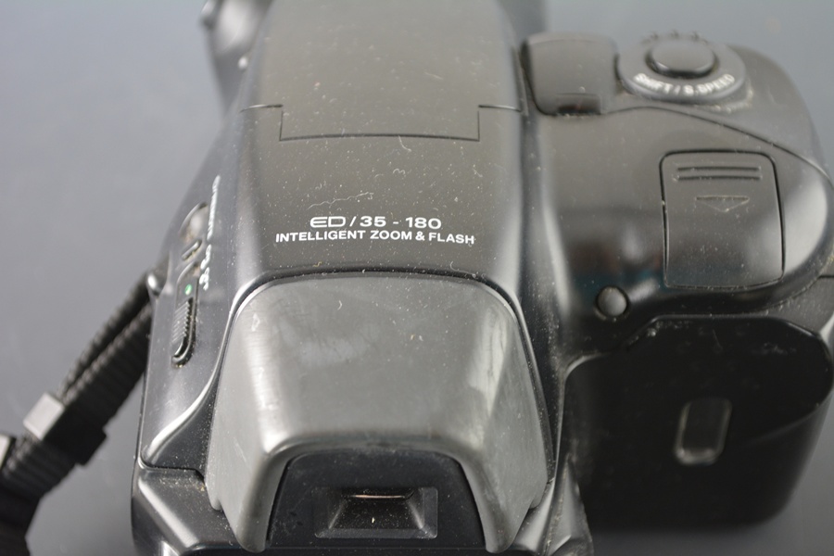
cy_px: 278
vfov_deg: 16.6
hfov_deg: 24.6
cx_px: 417
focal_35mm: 82
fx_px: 1911
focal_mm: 55
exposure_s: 1/50
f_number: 5.6
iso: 800
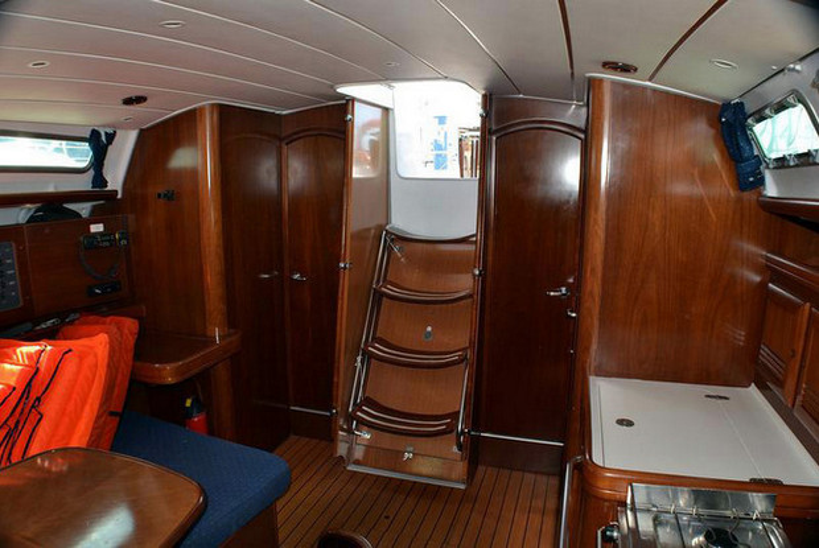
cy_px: 274
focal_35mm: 30
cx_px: 410
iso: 250
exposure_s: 1/60
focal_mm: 20
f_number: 8
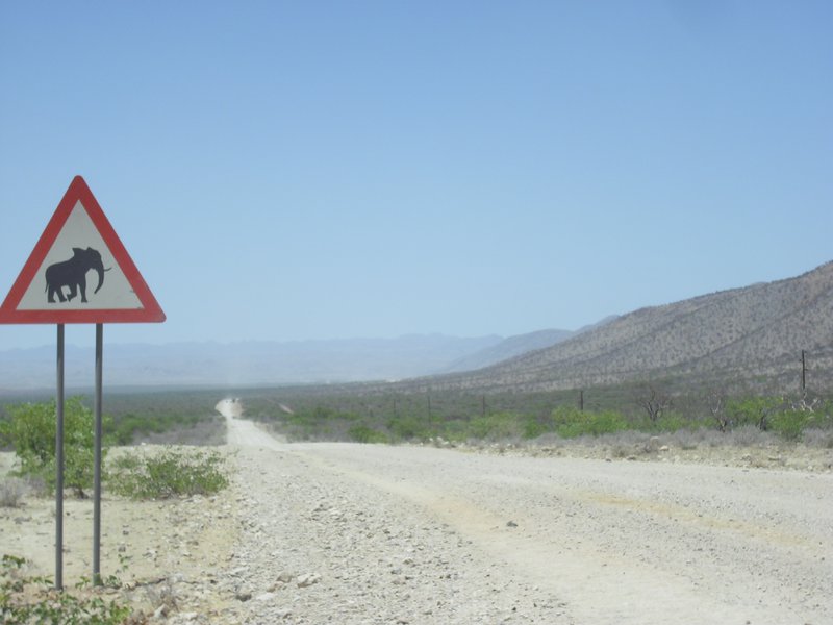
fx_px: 1877
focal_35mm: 78
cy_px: 312
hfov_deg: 25.0
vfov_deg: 18.9
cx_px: 416
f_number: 12
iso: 100
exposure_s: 1/200
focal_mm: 12.8
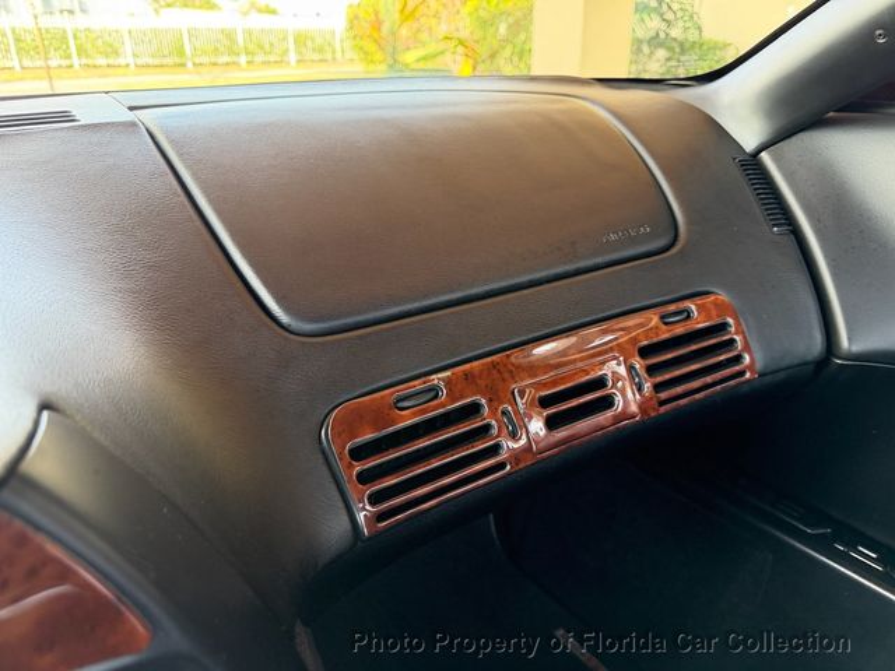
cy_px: 336
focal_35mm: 24
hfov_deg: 71.6
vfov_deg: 56.8
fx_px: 621
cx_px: 448
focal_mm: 6.76
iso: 200
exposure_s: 1/69
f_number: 1.78
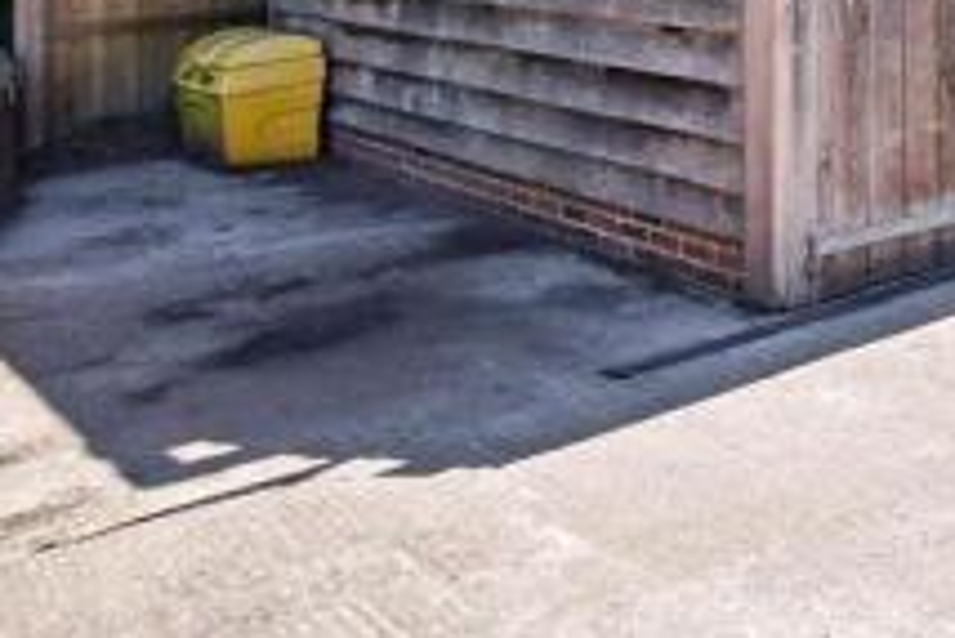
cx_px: 1107
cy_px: -127
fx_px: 1221
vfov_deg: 26.1
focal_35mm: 46
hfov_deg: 35.1
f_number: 8
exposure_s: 1/400
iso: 400
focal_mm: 10
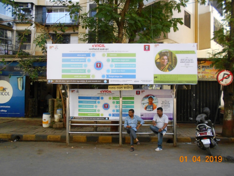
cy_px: 88
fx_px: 176
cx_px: 117
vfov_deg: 53.1
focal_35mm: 26
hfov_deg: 67.3
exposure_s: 1/250
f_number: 3.2
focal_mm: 4.6
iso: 250
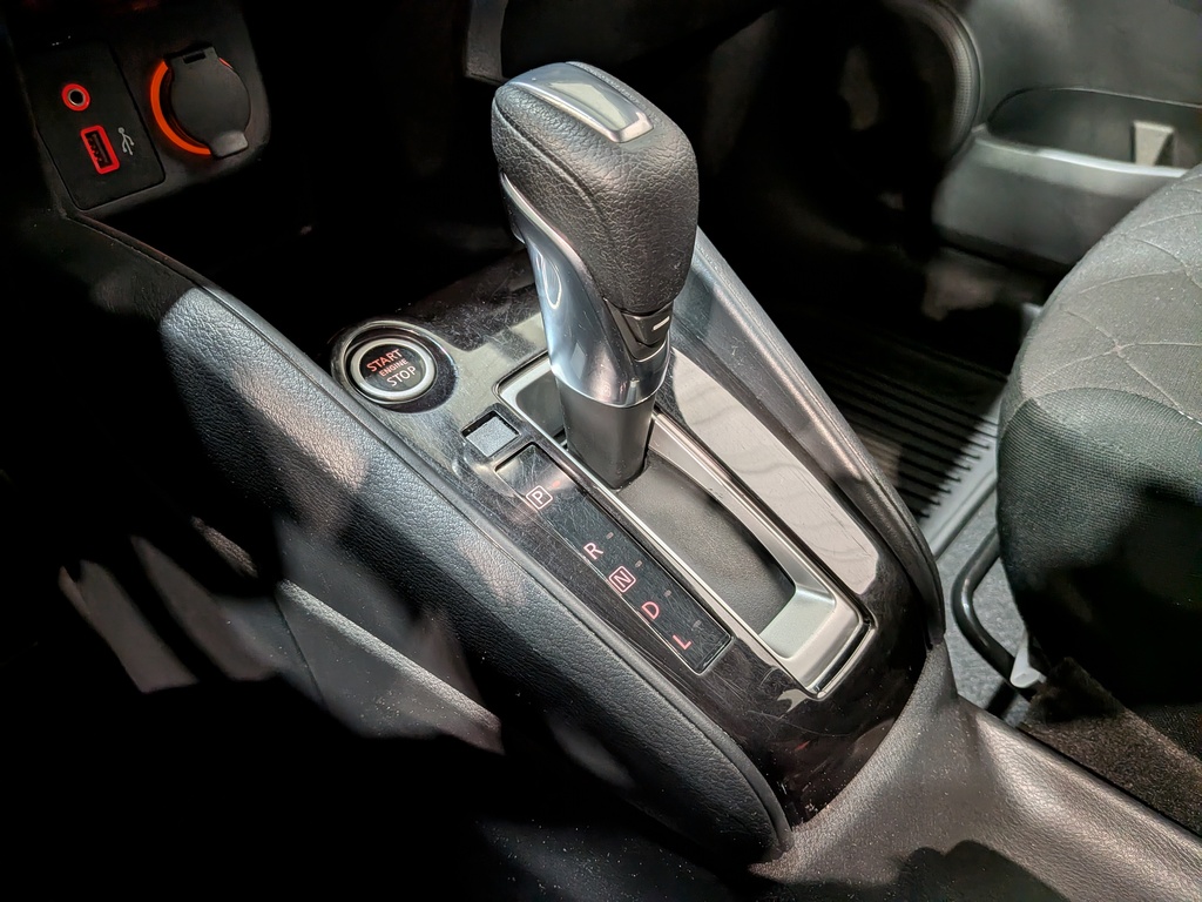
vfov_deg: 56.8
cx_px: 601
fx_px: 833
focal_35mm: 24
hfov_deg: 71.6
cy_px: 451
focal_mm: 4.53
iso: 29
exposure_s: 1/33.3
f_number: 1.7
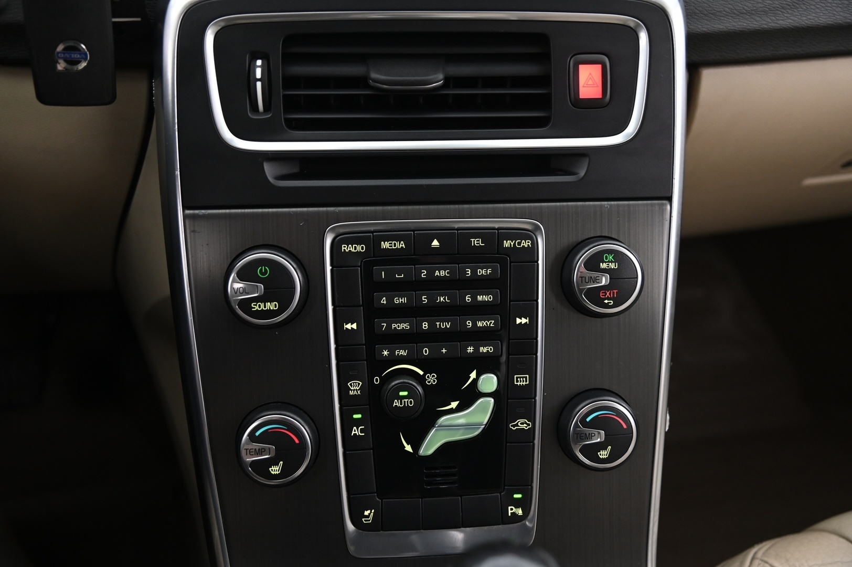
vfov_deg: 35.0
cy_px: 284
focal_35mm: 38
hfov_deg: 50.7
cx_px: 426
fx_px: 899
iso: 2000
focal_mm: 38
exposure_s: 1/13
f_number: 4
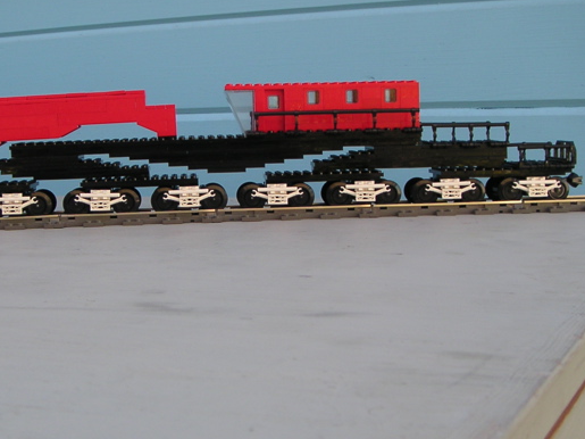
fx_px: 997
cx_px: 191
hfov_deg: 32.4
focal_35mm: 59
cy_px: 243
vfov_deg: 24.8
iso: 50
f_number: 2.8
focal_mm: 6
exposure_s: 1/180
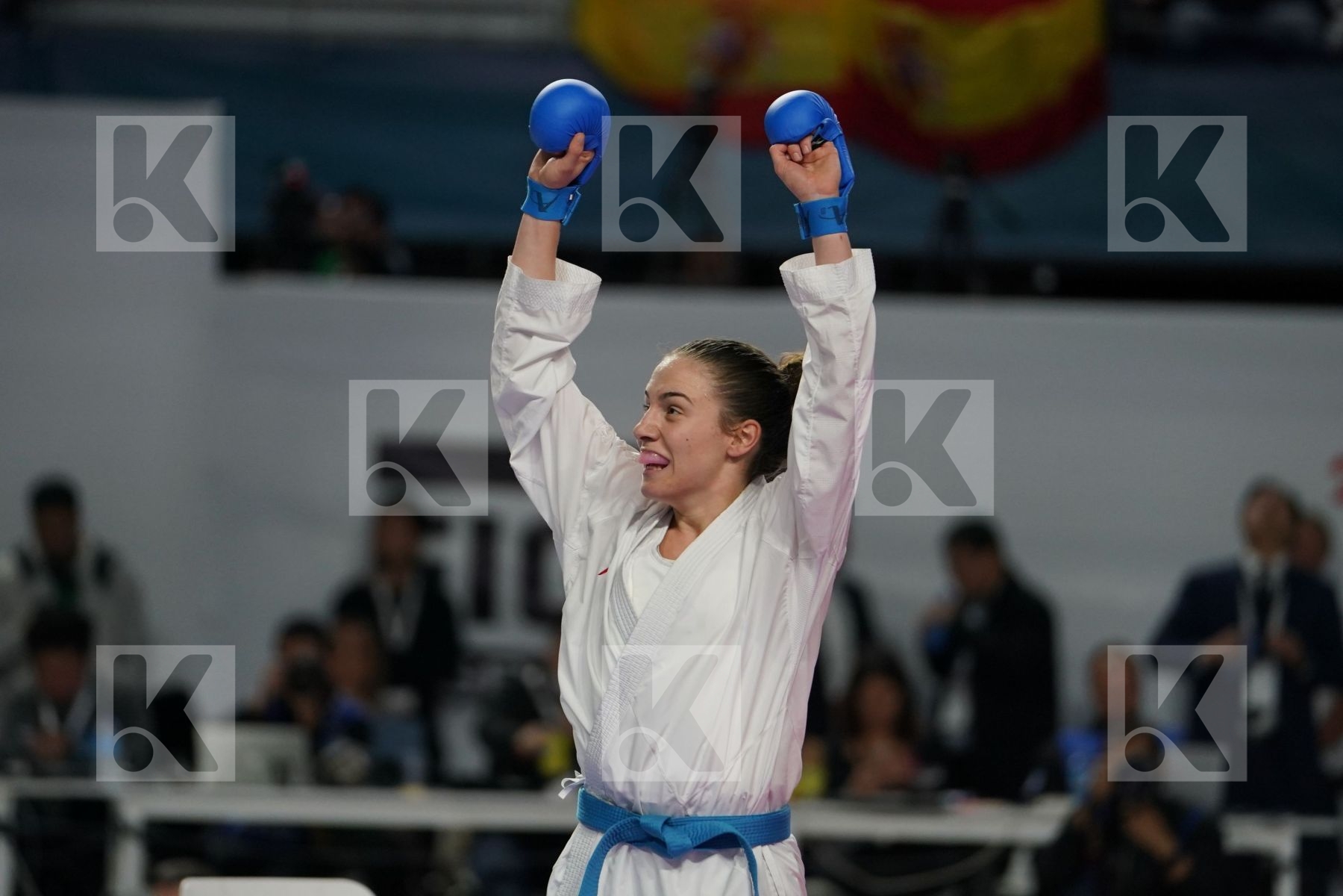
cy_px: 448
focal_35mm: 300
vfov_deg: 4.6
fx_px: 11191
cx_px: 672
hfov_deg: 6.9
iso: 1250
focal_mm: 200
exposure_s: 1/1000
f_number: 2.8
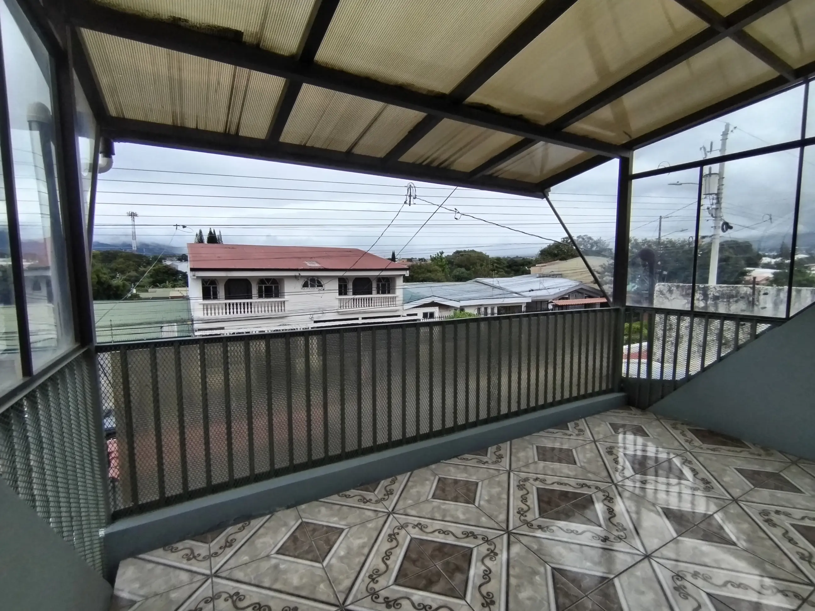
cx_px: 408
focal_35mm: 16
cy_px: 306
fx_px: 377
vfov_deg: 78.1
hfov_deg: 94.5
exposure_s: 1/982
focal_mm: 1.42
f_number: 2.2
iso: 100
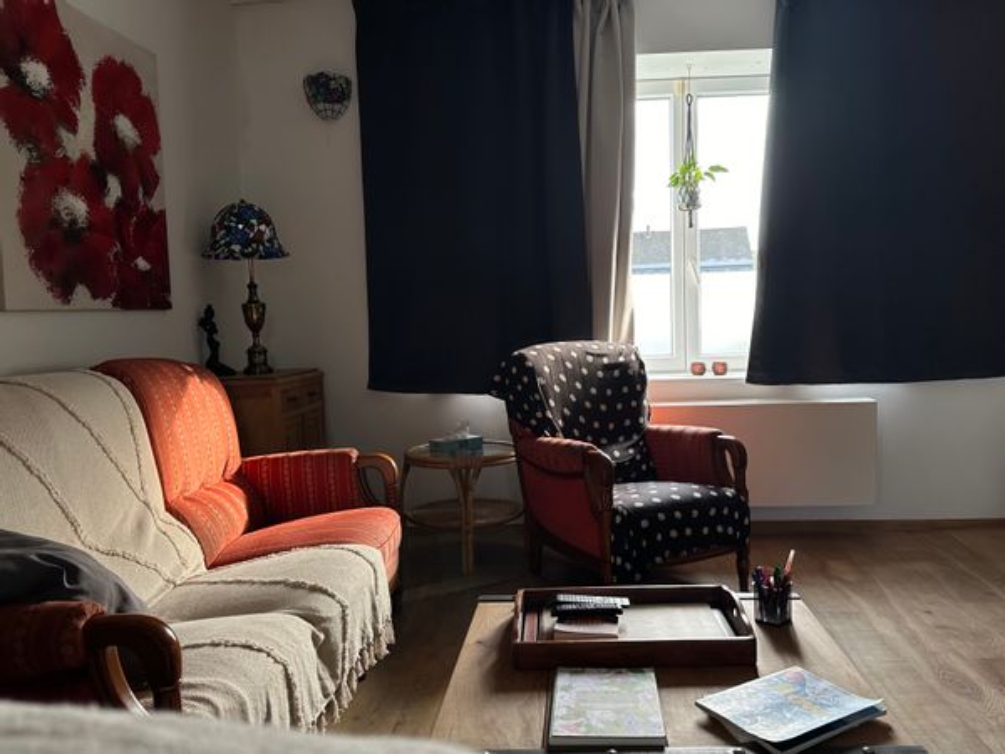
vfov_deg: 56.8
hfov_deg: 71.6
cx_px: 502
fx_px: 697
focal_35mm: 24
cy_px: 377
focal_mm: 6.86
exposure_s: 1/121
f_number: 1.78
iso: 80
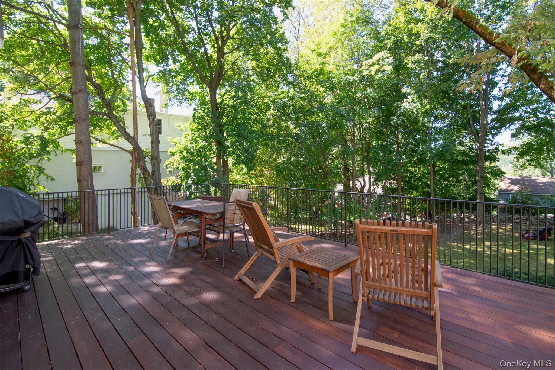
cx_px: 278
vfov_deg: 72.0
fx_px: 254
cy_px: 185
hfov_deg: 95.0
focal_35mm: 16
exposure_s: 1/100
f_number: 10
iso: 640
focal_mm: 11
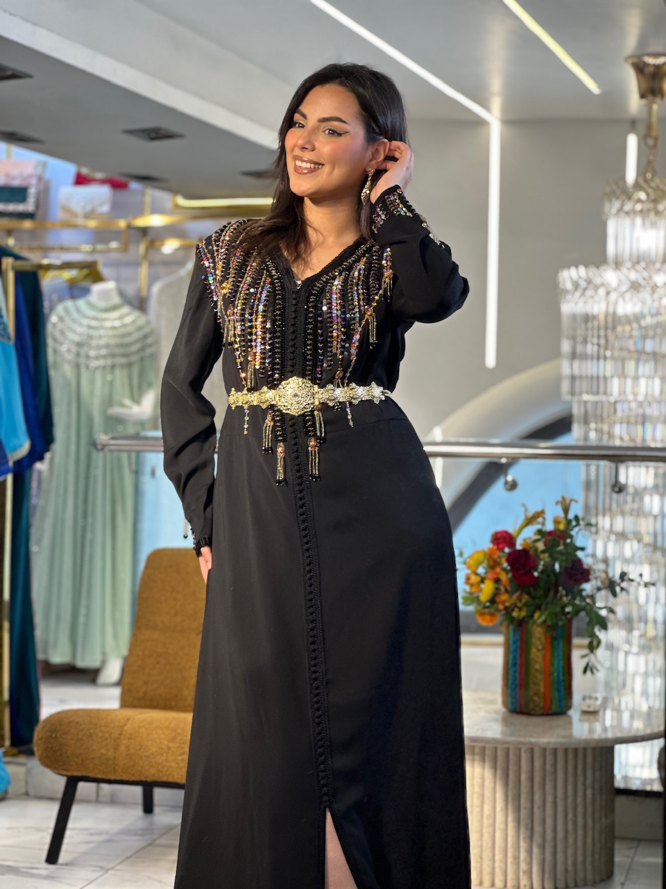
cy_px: 444
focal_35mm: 77
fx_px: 1975
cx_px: 333
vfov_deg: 25.3
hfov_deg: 19.1
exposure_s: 1/100
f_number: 2.8
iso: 80
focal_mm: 9
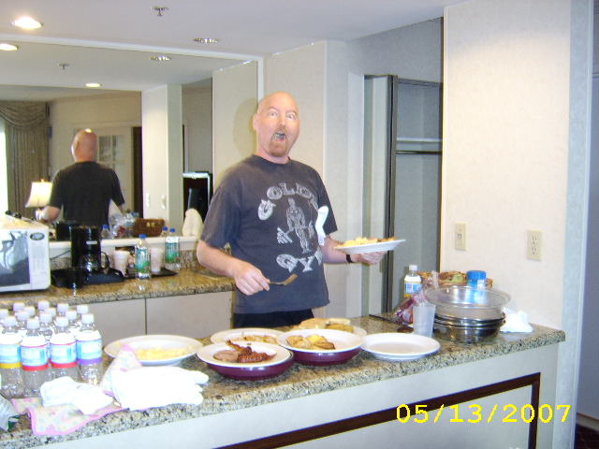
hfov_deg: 58.4
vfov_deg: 45.4
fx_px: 536
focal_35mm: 31
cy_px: 224
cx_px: 300
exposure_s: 1/30
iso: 200
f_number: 2.7
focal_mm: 8.13
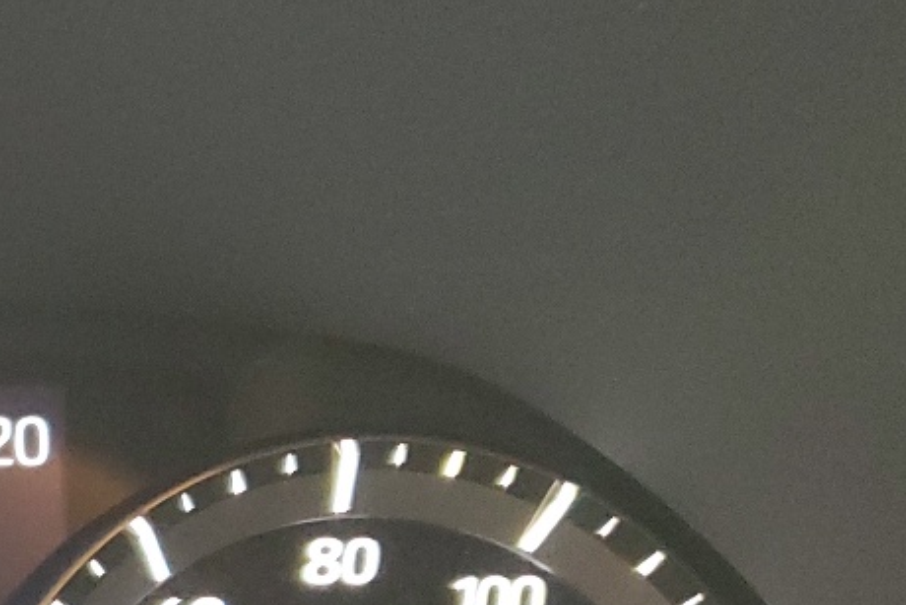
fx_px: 2366
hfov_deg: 18.5
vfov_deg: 14.2
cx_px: -553
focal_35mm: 94
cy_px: 678
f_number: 1.5
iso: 338
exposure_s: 1/25
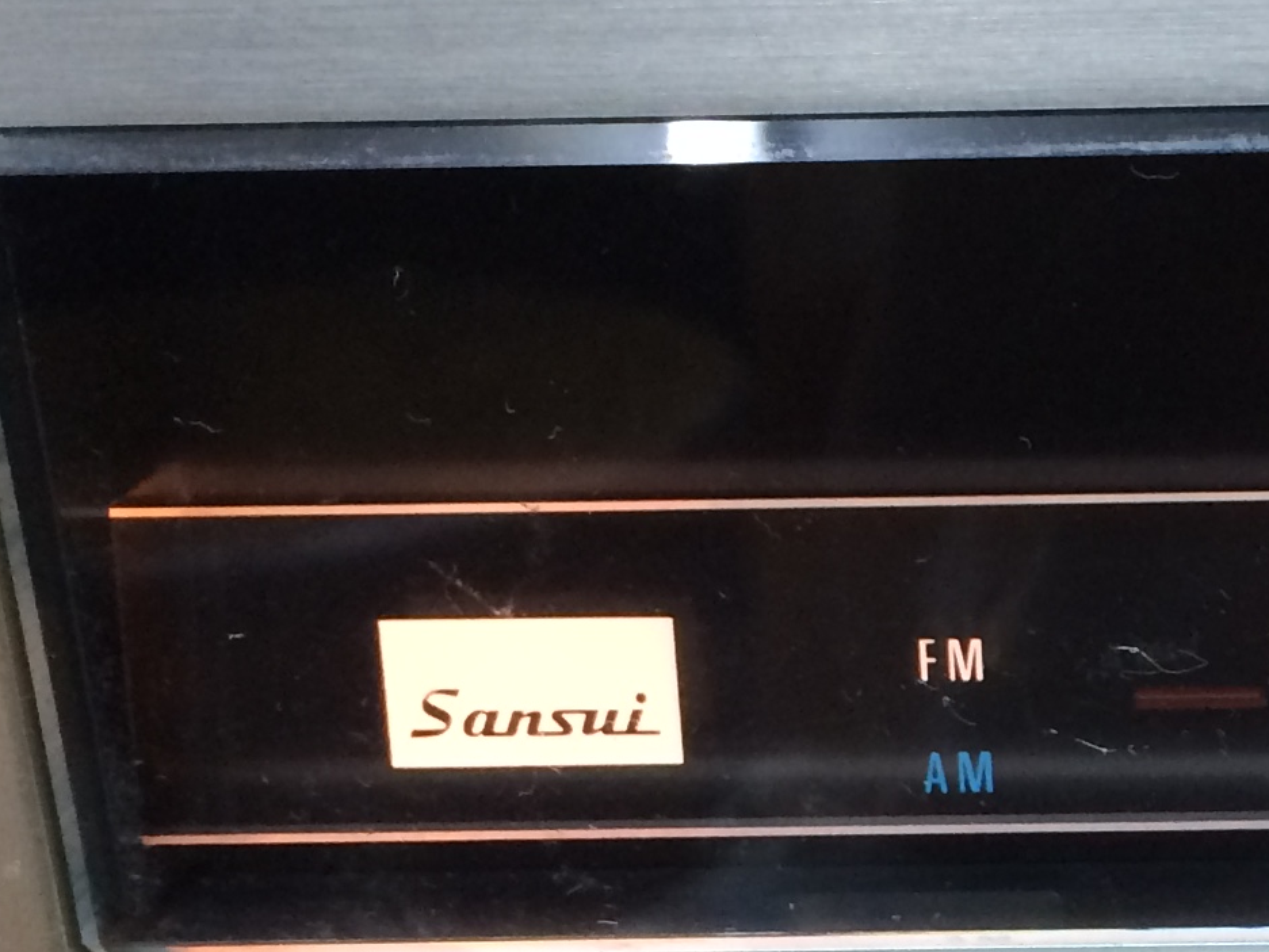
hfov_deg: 18.3
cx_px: 1591
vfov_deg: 14.5
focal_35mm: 101
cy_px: 864
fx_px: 3703
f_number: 2.2
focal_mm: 4.15
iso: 200
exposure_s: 1/33
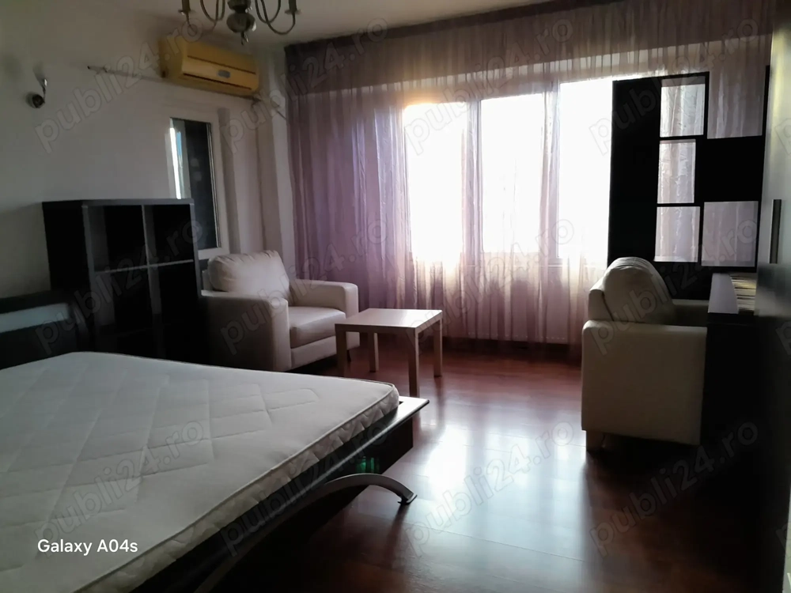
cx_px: 396
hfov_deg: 67.3
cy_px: 296
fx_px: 594
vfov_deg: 53.1
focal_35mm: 26
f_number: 1.8
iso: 160
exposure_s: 1/50
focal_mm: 3.98
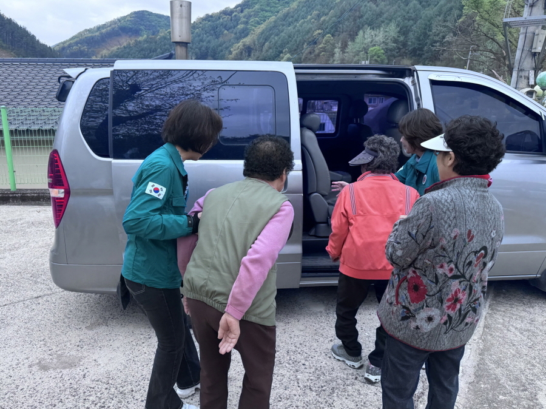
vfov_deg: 56.8
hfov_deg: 71.6
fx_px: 378
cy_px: 204
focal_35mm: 24
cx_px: 273
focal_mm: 6.76
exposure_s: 1/1131
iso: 80
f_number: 1.78
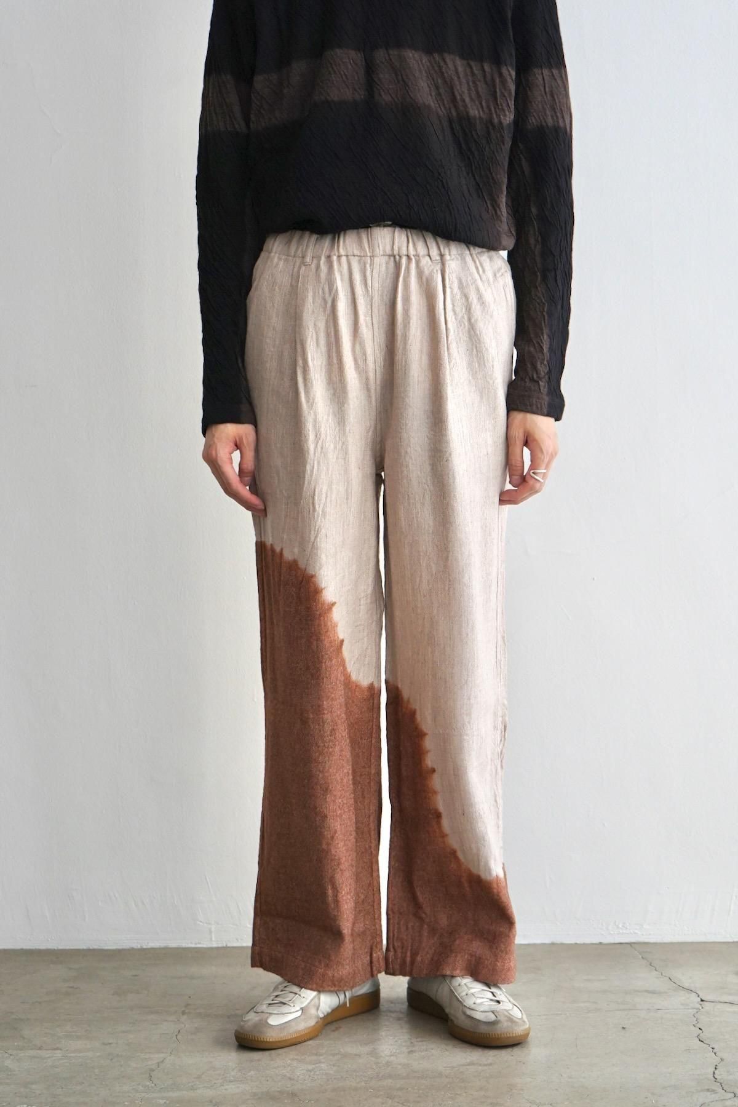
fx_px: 1630
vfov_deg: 37.5
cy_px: 554
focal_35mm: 53
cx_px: 369
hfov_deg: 25.5
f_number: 5
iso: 800
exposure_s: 1/160
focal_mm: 53
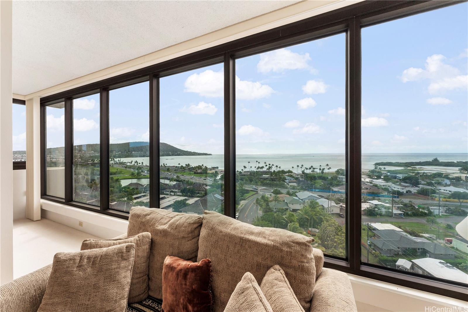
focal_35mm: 14
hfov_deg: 104.3
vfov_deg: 81.2
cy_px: 156
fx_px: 182
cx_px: 234
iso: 400
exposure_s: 1/80
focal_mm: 14
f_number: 9
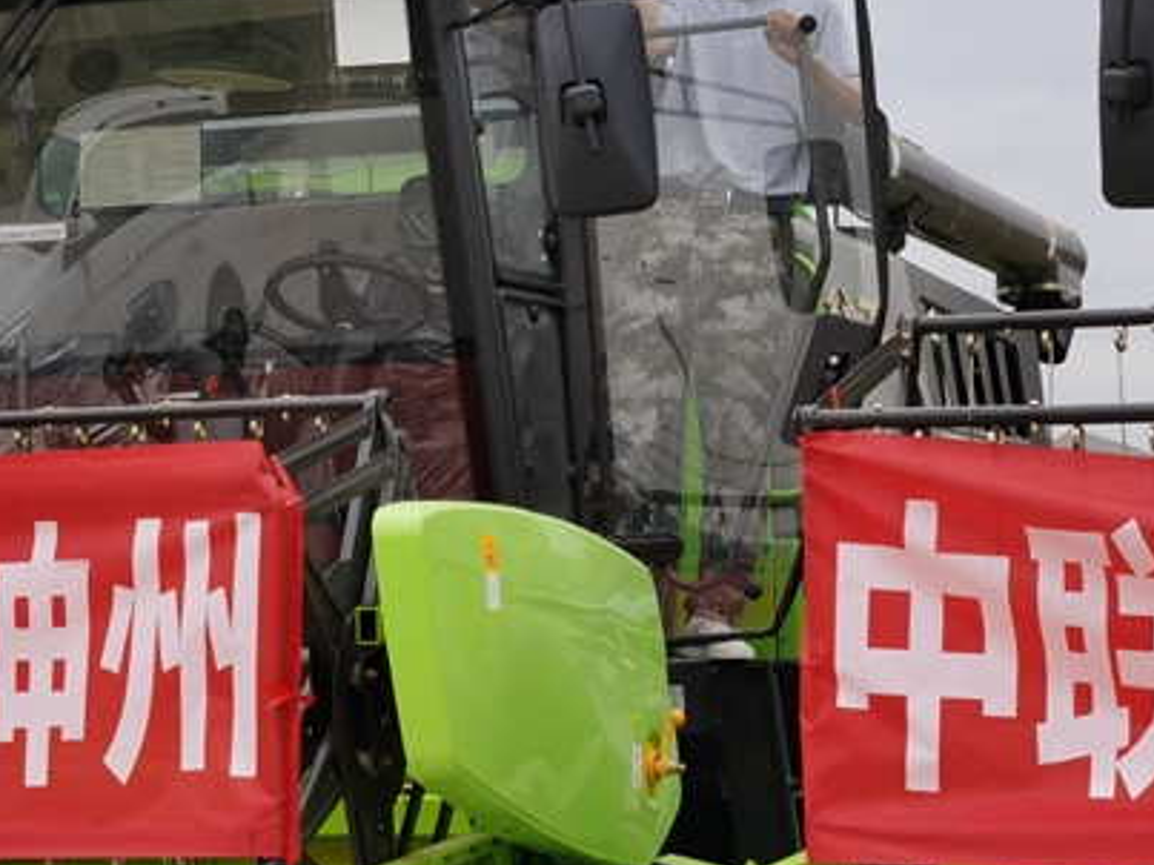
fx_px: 3866
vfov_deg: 12.7
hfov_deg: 17.0
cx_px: 447
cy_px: 215
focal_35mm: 116
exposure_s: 1/1996
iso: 50
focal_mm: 5.56
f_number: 1.6
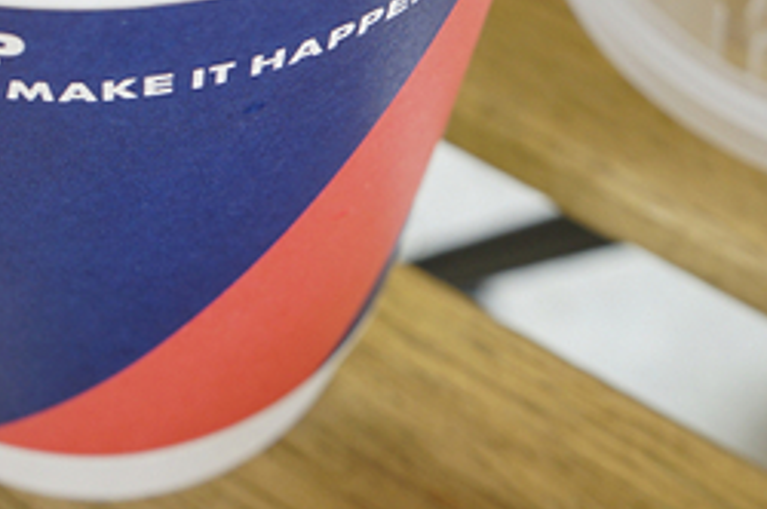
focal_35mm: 102
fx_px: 2170
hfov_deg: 19.9
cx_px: 209
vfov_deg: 12.4
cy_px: -350
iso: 160
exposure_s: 1/30
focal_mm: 30
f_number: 8
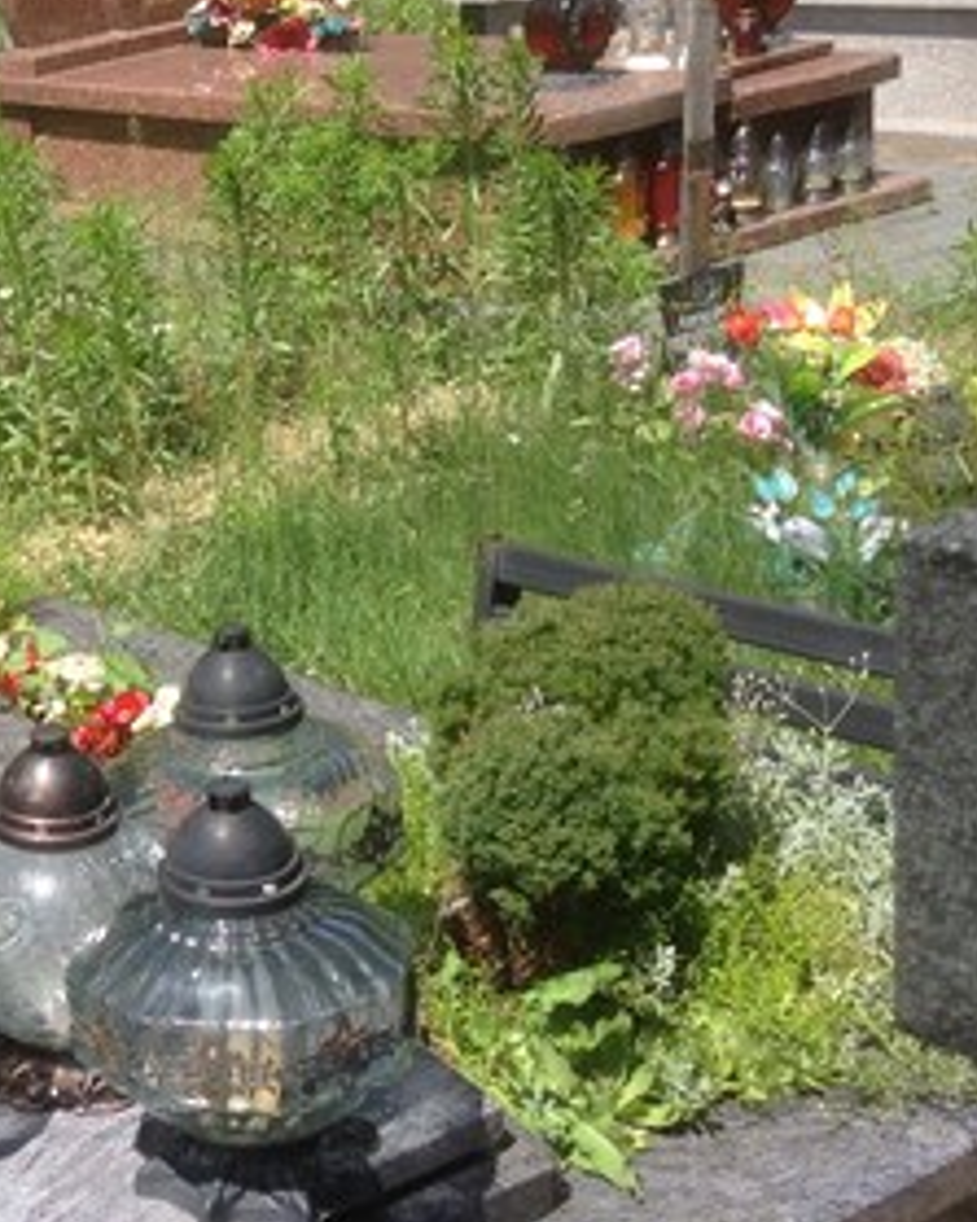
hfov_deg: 19.1
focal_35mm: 74
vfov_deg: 25.7
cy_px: 666
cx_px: -315
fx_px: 2676
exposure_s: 1/1085
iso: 50
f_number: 2.4
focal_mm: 4.12
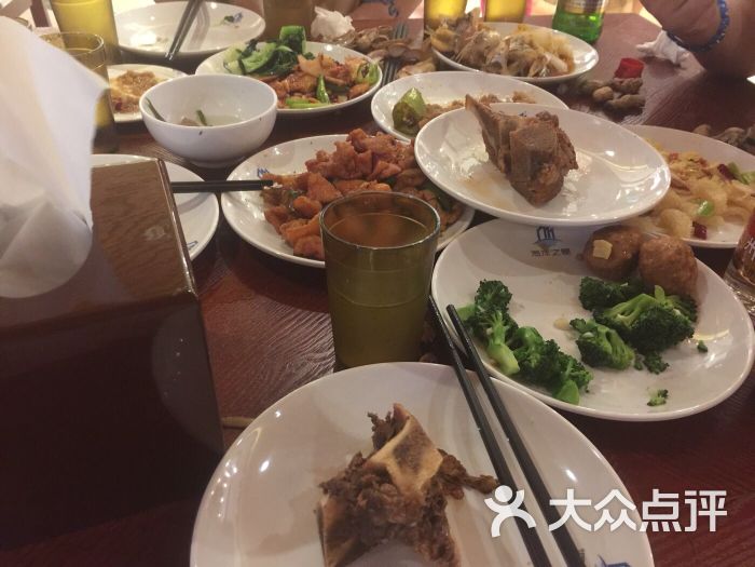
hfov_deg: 61.7
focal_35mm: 29
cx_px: 378
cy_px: 284
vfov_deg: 48.2
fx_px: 633
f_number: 2.2
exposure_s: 1/4
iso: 100
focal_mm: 4.15
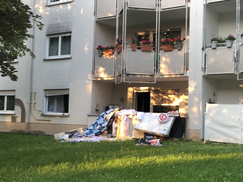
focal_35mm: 57
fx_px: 400
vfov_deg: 25.7
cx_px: 122
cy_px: 91
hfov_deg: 33.8
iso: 100
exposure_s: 1/120
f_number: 2.8
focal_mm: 6.6
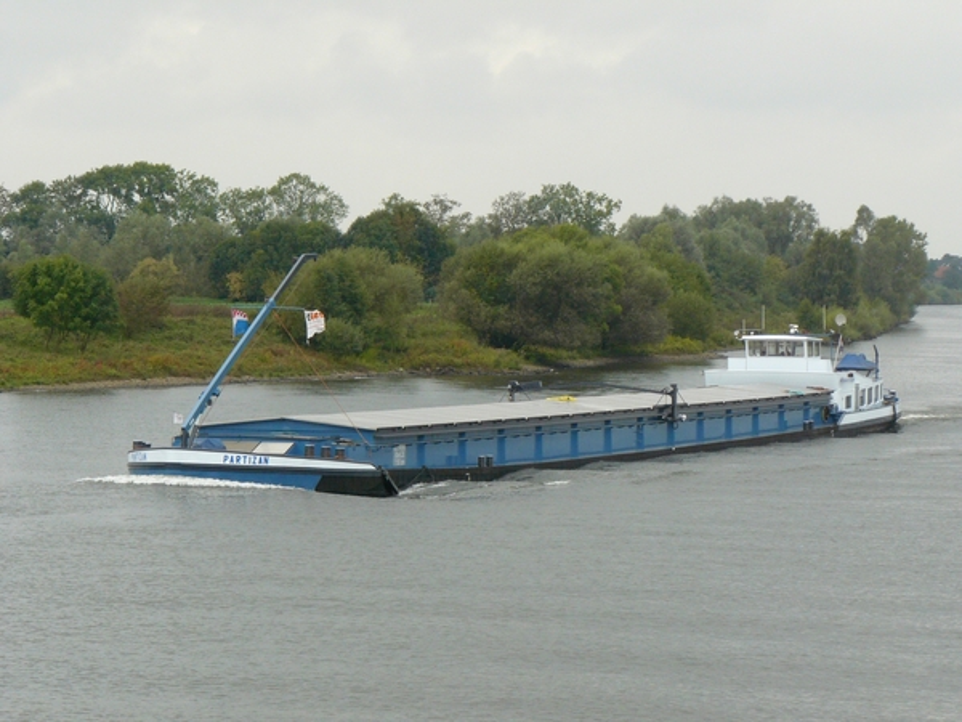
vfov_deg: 10.1
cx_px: 481
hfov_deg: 13.4
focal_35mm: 147
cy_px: 361
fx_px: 4085
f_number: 5.6
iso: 200
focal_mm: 24.6
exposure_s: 1/250
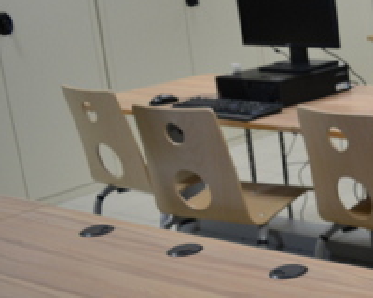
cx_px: 565
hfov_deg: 20.2
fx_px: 894
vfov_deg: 18.9
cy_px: 193
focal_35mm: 81
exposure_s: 1/60
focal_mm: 18
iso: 450
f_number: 4
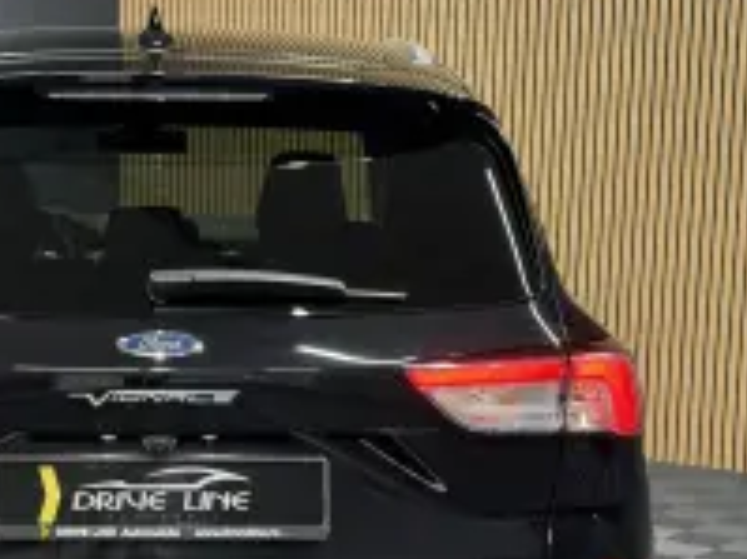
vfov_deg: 16.8
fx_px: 1876
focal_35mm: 87
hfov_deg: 22.3
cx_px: 184
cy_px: 450
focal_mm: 6.76
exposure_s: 1/33
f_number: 1.78
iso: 200
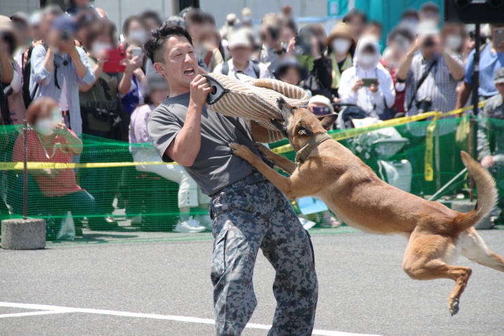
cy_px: 168
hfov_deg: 7.4
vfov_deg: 4.9
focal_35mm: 278
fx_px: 3893
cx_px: 252
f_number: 8
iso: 1250
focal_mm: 180
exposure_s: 1/640
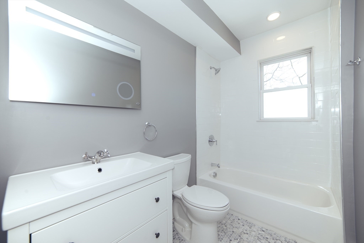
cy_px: 122
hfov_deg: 104.2
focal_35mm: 14
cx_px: 182
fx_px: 142
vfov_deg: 81.2
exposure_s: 1/100
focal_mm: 14
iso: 200
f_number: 8
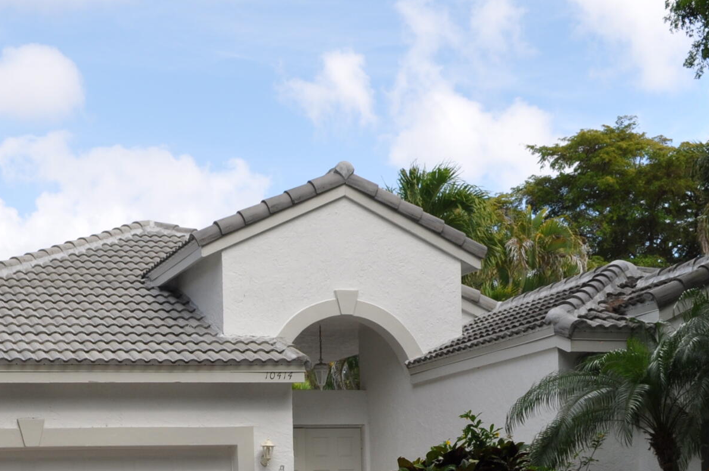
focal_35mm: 68
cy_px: 592
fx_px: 1338
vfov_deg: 18.7
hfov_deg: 29.4
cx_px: 223
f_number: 9
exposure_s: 1/200
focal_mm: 18
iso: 200
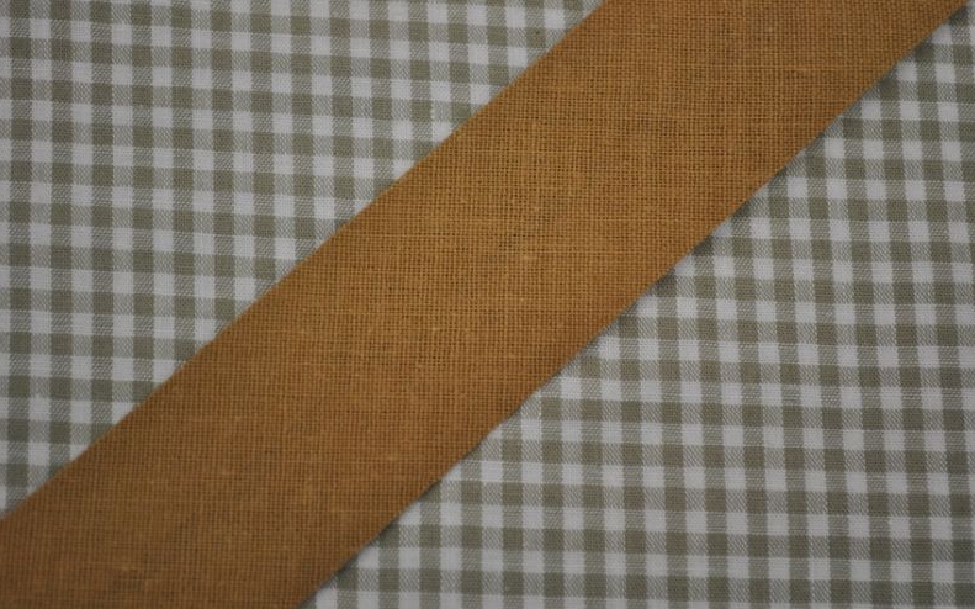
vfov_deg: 18.7
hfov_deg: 29.6
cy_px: 287
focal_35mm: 70
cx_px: 488
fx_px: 1847
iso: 500
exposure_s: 1/60
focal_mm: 45
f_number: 5.3
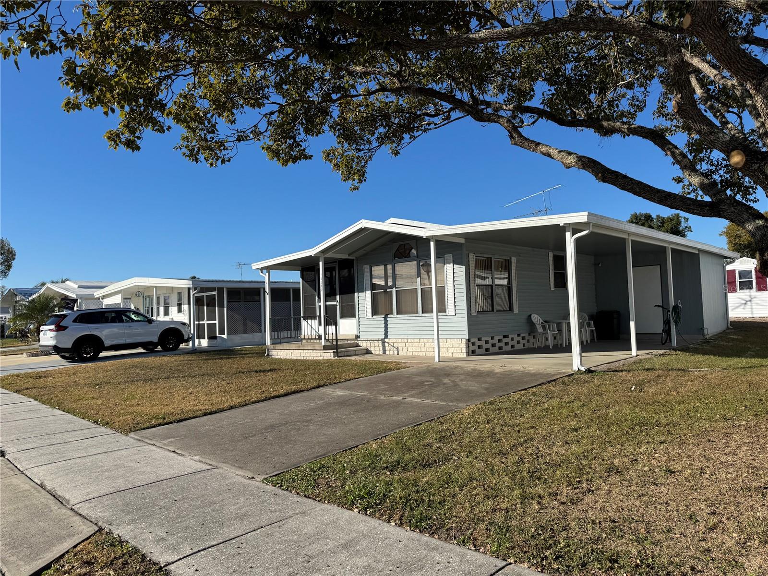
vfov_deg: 56.8
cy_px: 288
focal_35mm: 24
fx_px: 532
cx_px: 384
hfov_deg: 71.6
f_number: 1.78
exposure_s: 1/5348
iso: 80
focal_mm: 6.76
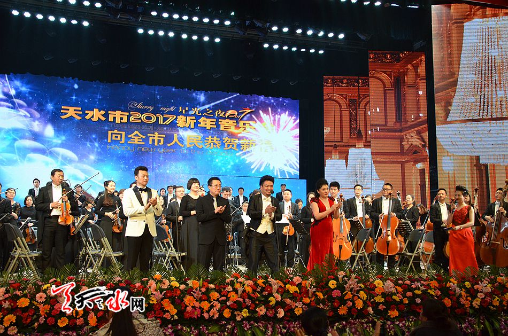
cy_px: 168
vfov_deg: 34.1
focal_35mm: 39
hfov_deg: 49.6
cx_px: 254
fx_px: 549
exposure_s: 1/160
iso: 1600
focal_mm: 26
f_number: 6.3
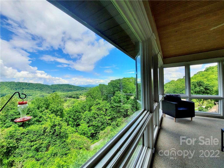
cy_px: 84
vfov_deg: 89.9
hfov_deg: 106.2
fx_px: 84
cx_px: 112
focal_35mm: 13
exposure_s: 1/807
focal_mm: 1.74
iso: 40
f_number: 2.2
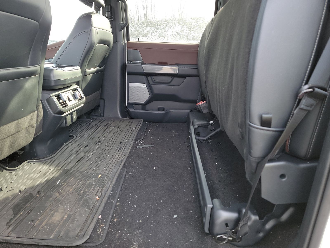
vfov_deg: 56.8
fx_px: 229
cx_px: 165
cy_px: 124
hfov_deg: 71.6
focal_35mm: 24
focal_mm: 6.7
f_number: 1.8
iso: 124
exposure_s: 1/59
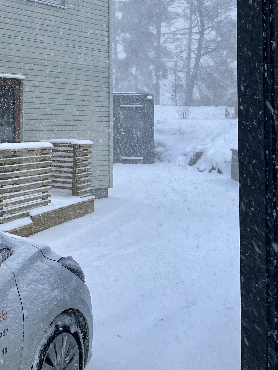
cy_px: 96
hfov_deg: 23.4
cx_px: -72
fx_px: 600
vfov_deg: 33.7
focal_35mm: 56
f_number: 1.6
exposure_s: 1/121
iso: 100
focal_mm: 5.1
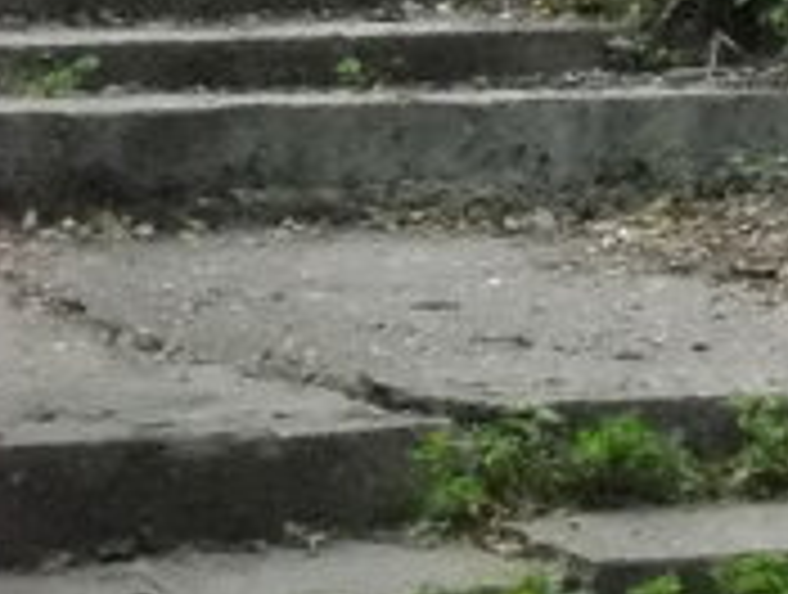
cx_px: 1328
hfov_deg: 7.4
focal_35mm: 260
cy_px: -104
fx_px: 5931
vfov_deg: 5.7
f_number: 5.8
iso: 1600
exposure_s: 1/60
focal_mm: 13.5
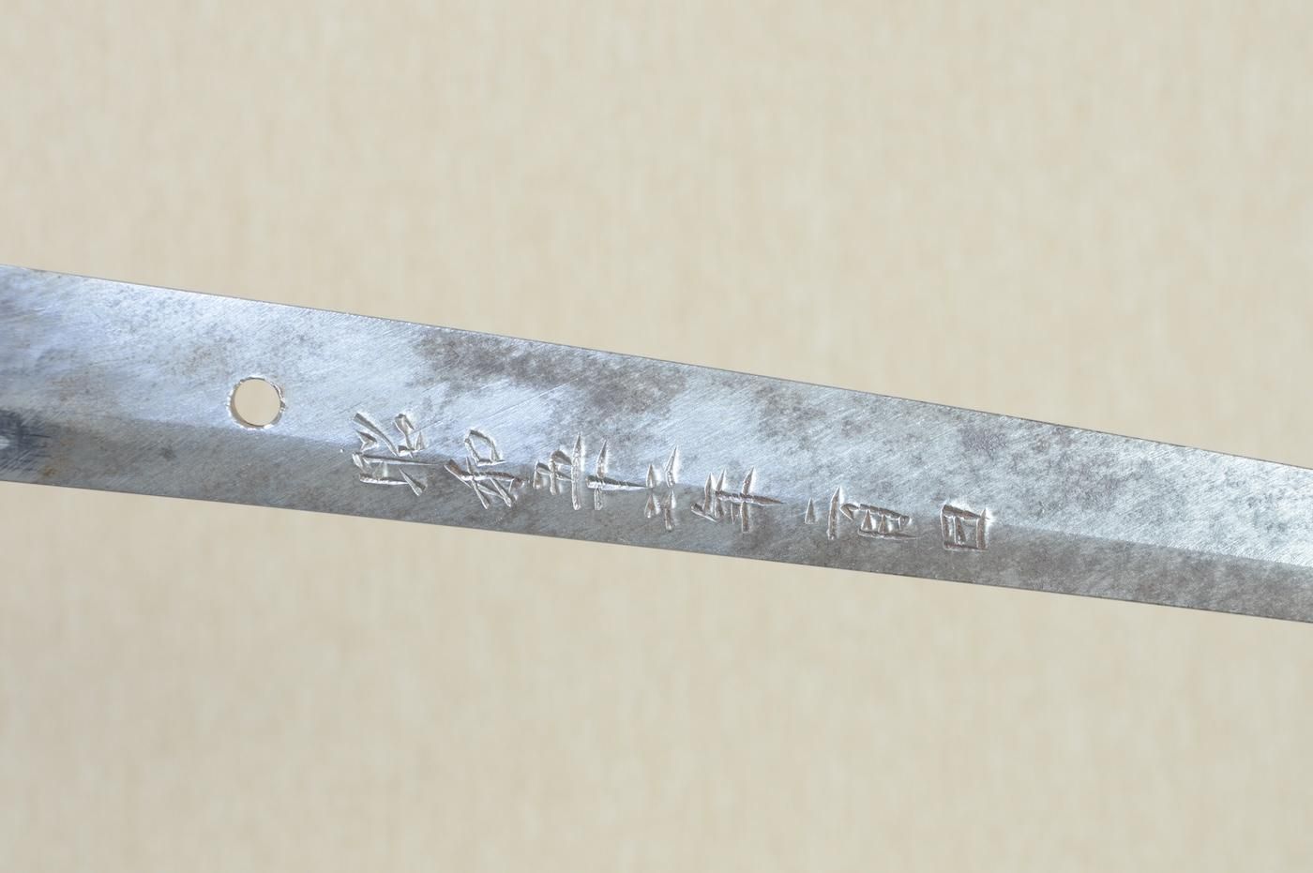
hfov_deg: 19.5
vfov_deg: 13.0
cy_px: 436
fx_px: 3826
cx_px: 656
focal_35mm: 105
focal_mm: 70
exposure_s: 1/2
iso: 400
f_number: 11
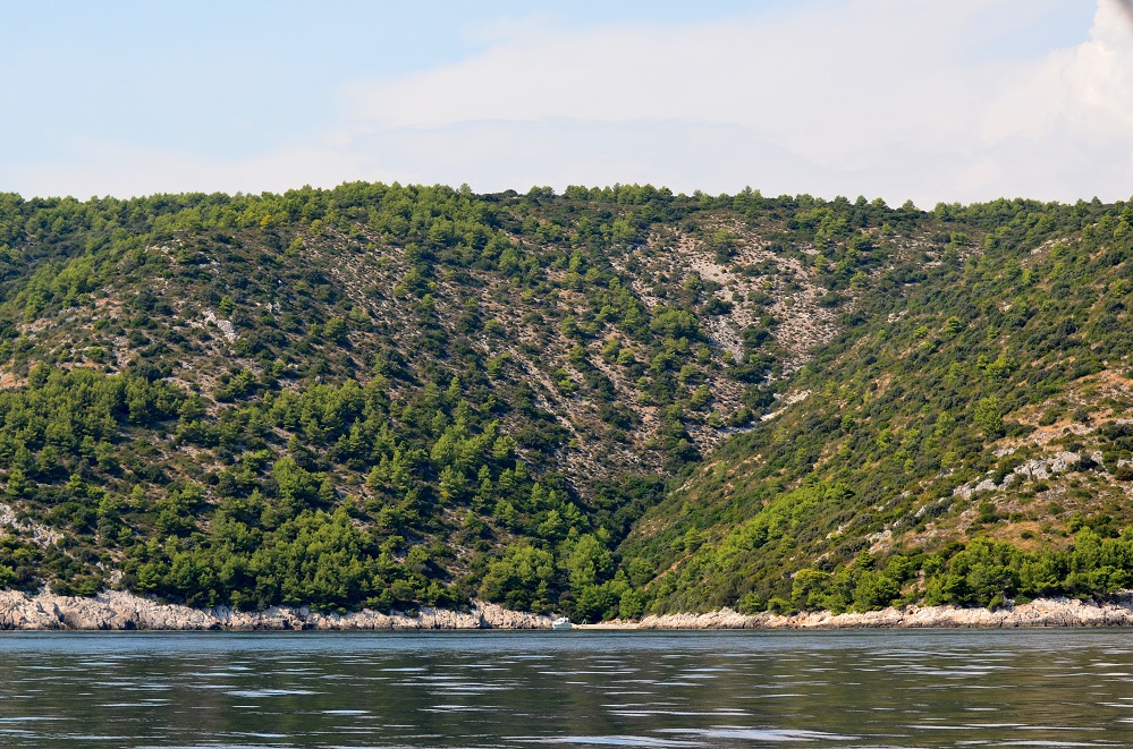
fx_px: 3297
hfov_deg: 19.5
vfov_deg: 13.0
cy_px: 374
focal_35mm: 105
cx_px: 566
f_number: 5.6
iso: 400
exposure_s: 1/1600
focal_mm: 70
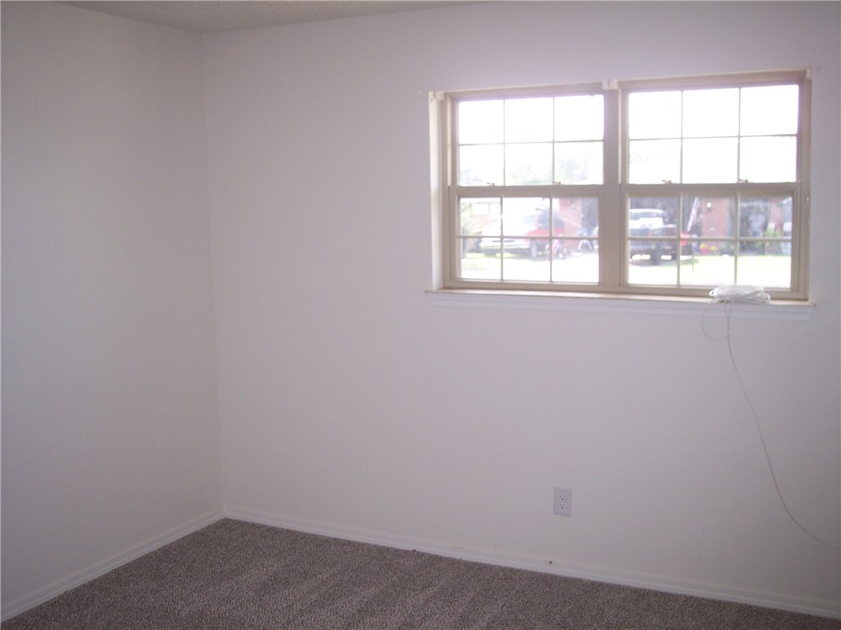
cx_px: 420
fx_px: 948
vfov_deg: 36.8
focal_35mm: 39
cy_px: 315
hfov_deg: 47.9
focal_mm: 8
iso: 100
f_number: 2.8
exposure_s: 1/60
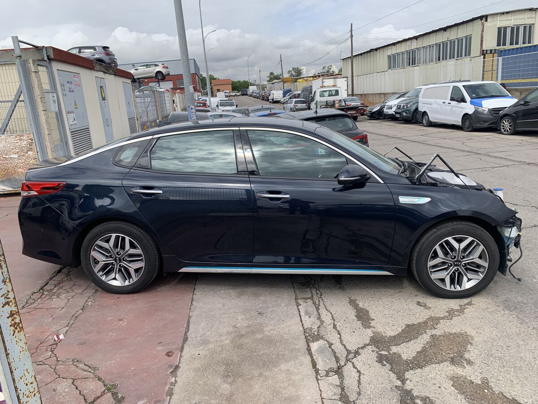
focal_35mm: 26
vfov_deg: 53.1
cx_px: 269
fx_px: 404
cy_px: 202
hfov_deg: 67.3
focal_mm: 4.25
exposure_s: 1/1779
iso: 25
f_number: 1.8
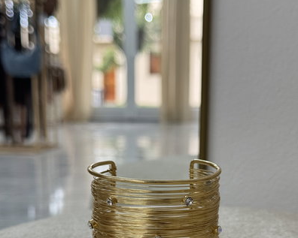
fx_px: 556
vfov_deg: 23.8
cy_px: 192
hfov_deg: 30.0
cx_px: 149
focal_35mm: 63
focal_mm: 6.76
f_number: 1.78
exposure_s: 1/50
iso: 160
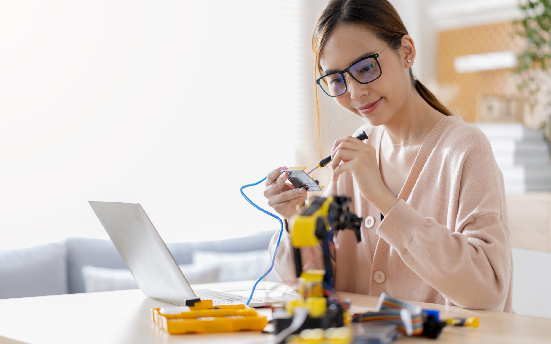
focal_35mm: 87
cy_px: 166
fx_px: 1306
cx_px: 276
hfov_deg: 23.8
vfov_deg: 15.0
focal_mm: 85
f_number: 1.8
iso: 640
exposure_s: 1/1000
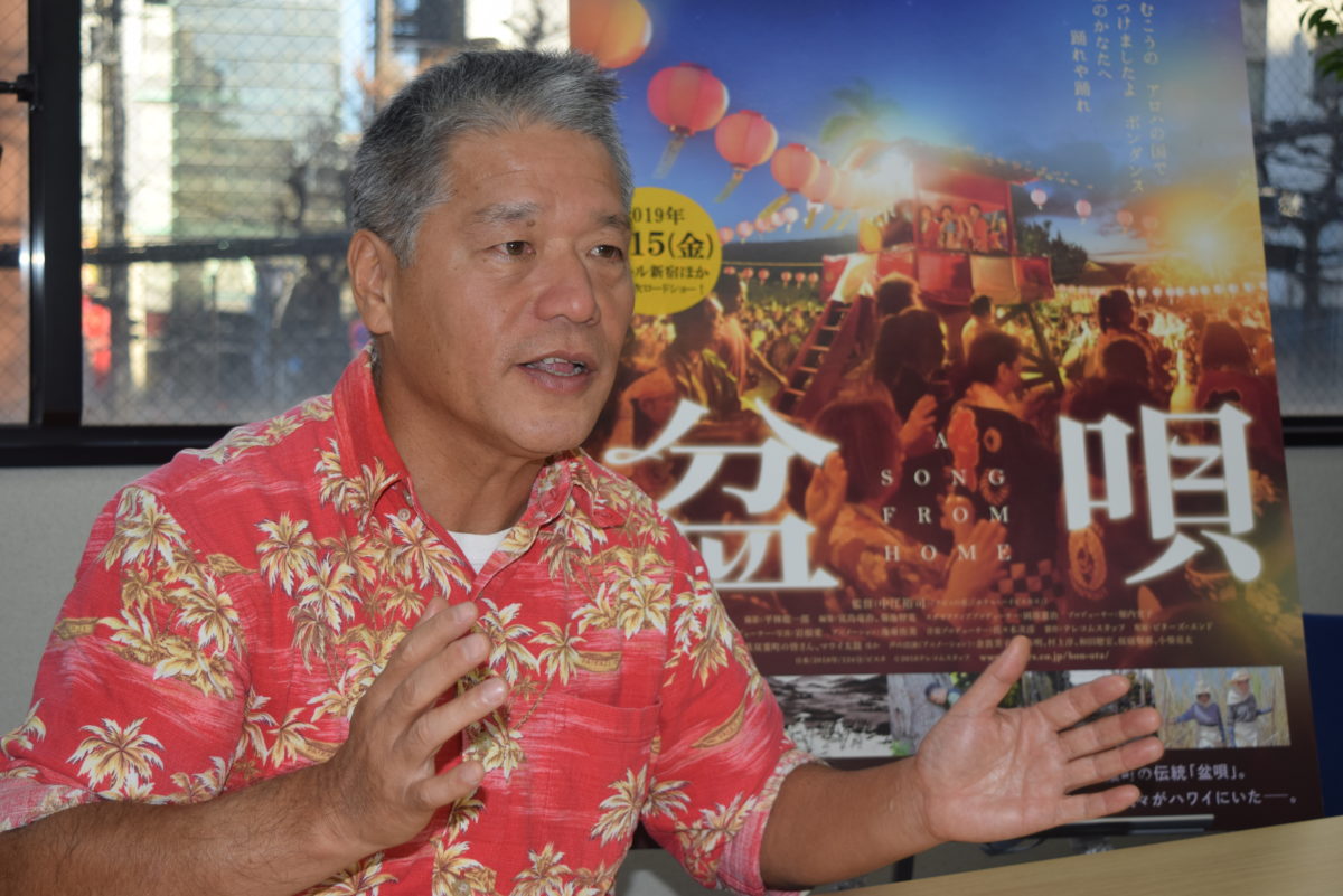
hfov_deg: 36.9
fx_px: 2015
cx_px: 672
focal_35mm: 54
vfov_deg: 25.1
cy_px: 448
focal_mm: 36
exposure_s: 1/200
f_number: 5
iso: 160
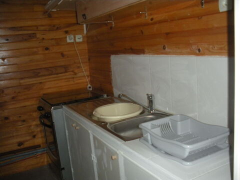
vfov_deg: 40.7
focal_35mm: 35
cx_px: 120
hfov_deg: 52.6
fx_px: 243
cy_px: 90
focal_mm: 6.3
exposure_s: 1/60
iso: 400
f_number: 3.5
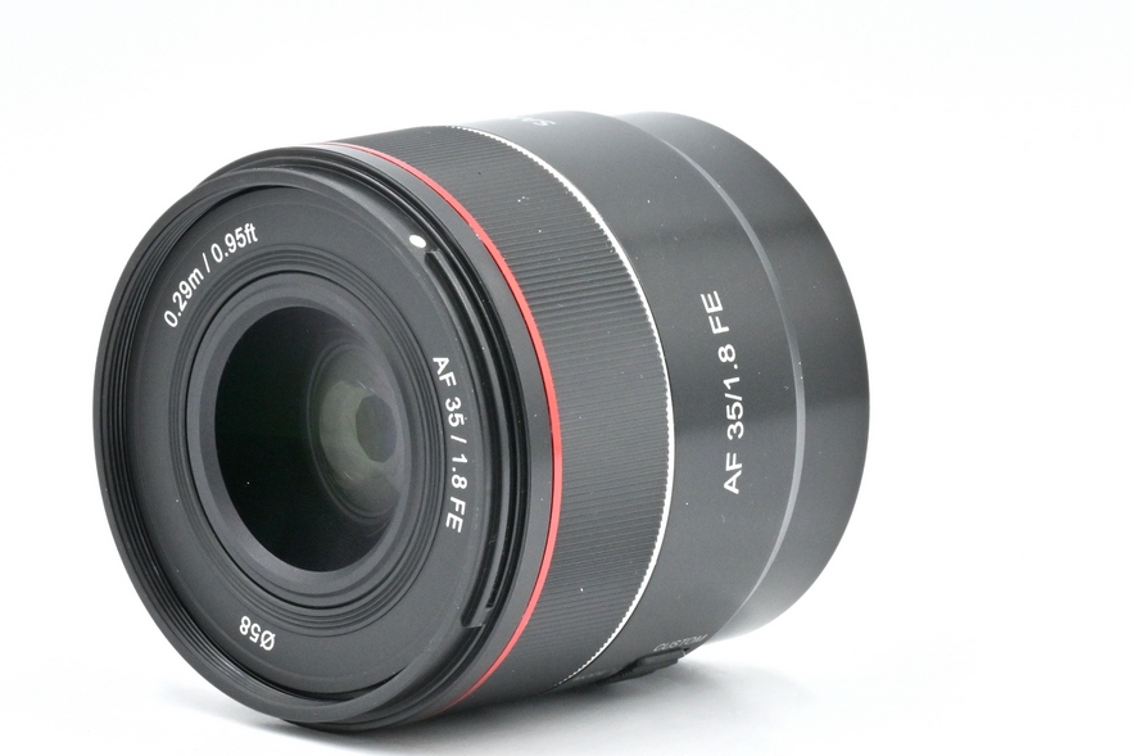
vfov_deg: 11.5
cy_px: 398
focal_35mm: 119
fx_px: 3744
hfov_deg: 17.2
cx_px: 493
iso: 640
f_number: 25
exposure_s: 1/80
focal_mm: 105
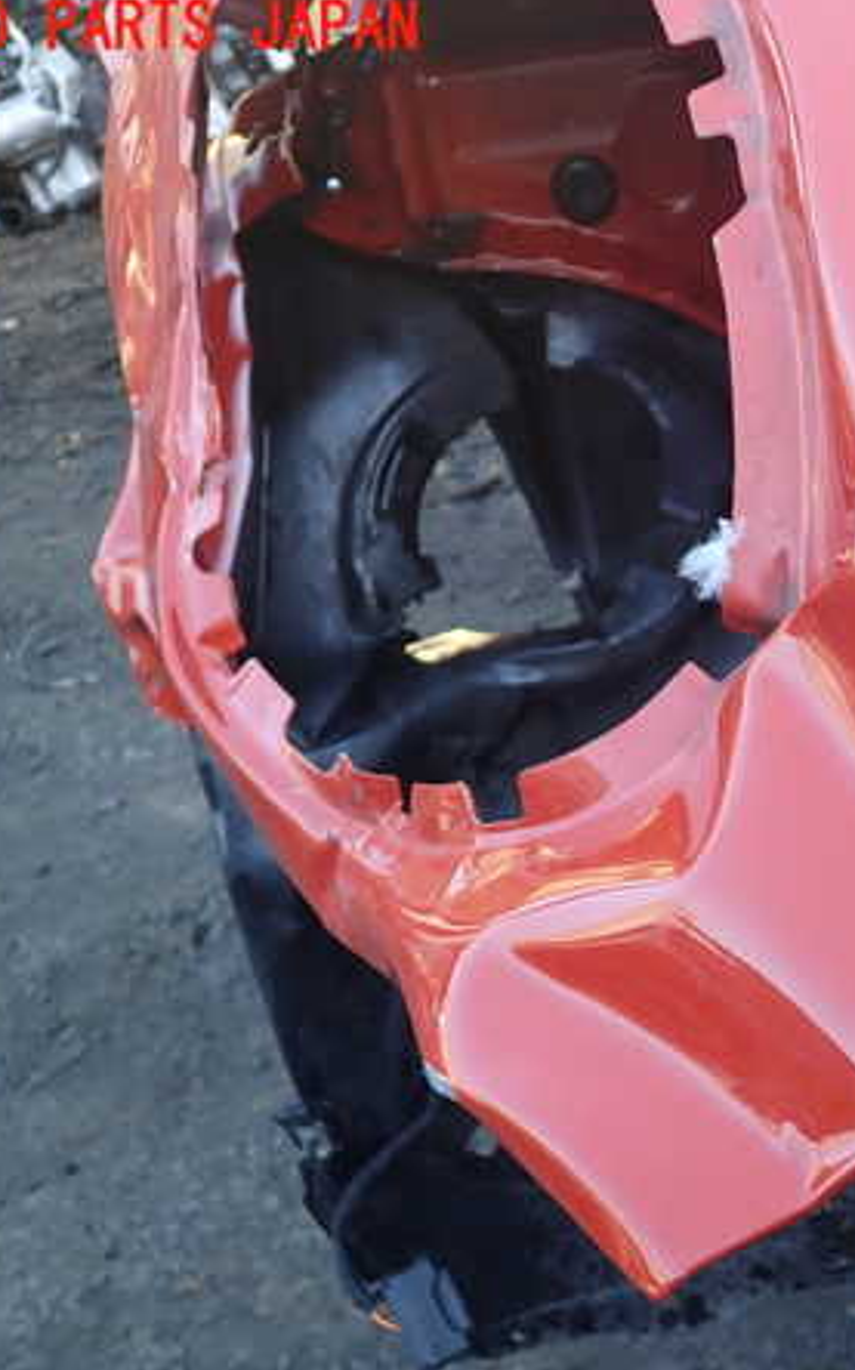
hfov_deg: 28.6
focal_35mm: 43
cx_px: 784
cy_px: 685
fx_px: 1605
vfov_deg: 46.2
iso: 100
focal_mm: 5.4
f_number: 2.3
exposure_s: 1/125
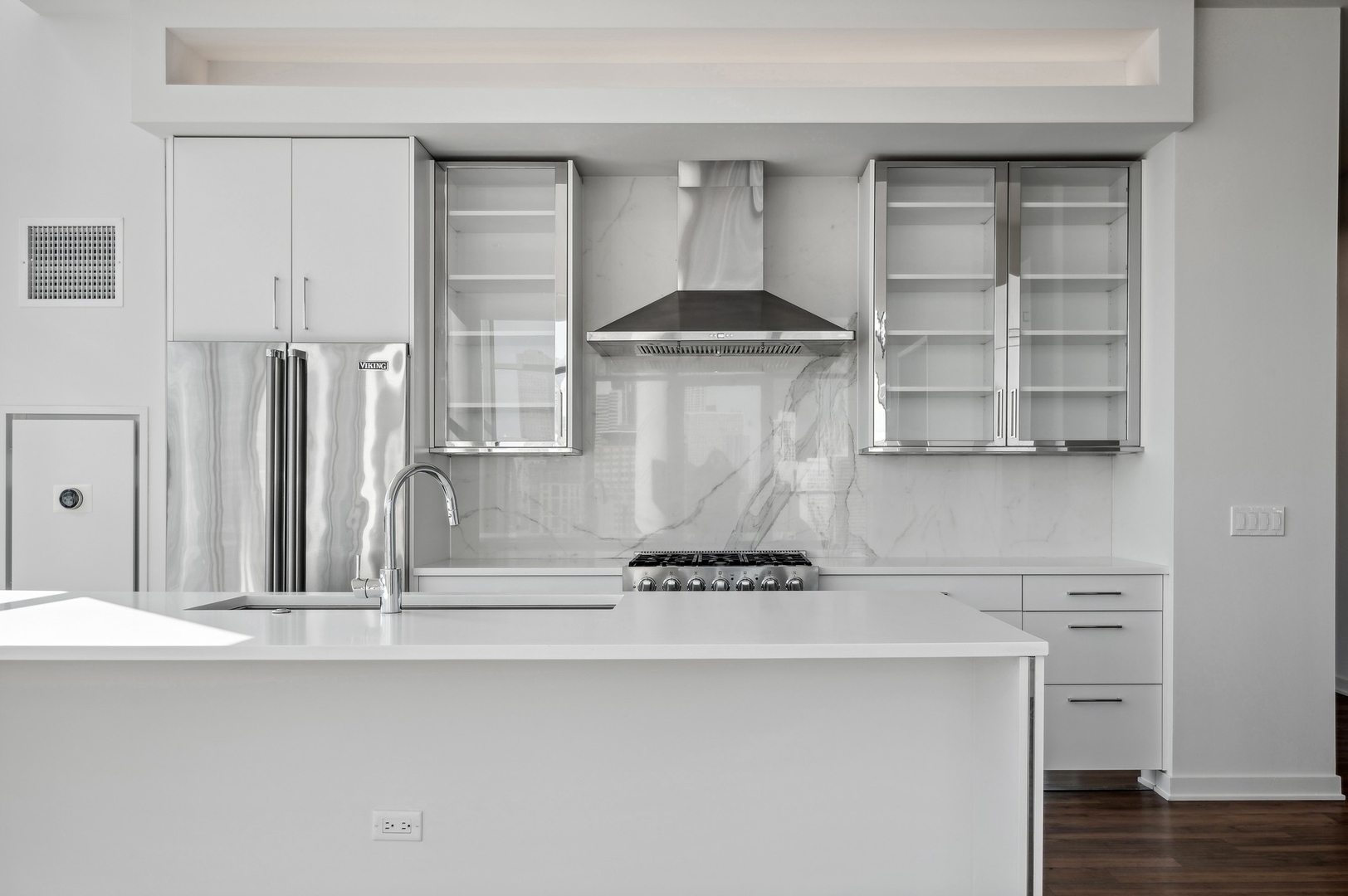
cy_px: 448
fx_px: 1122
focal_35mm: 30
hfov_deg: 62.0
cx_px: 674
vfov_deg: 43.5
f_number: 9
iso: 100
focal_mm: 30
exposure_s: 1/25
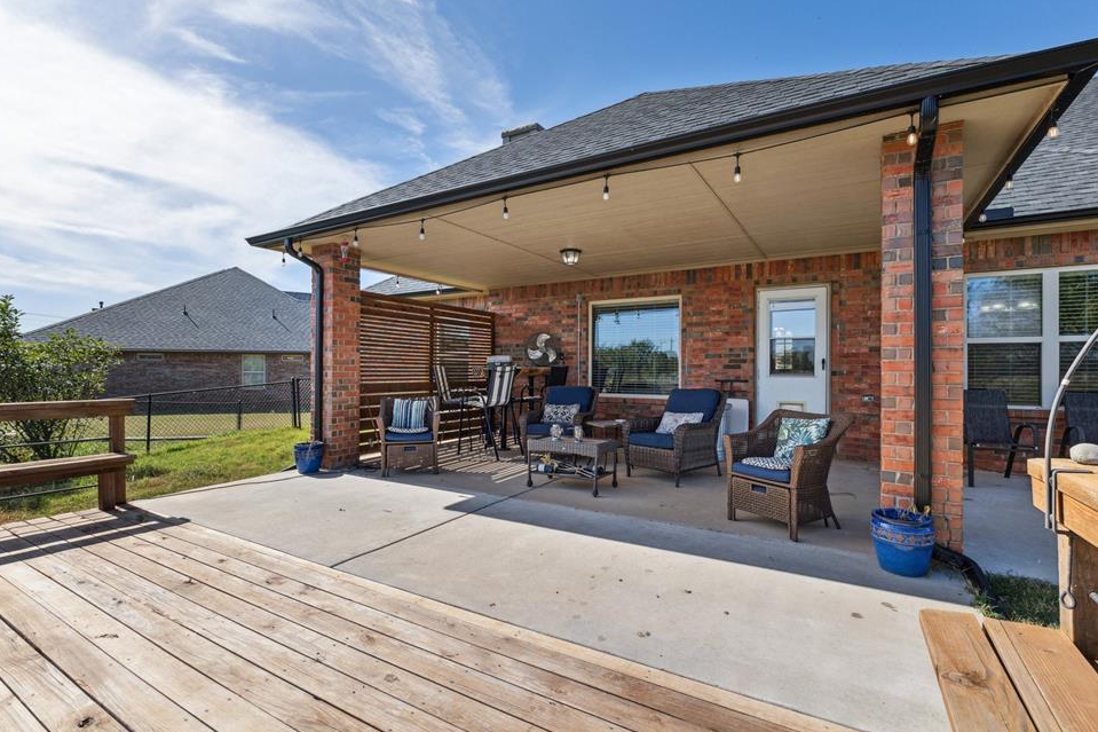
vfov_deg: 70.5
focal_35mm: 17
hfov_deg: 93.4
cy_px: 370
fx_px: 517
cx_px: 538
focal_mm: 10.6
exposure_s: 1/250
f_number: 8
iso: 200
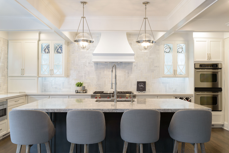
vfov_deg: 45.0
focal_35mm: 29
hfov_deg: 63.6
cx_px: 114
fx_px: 185
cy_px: 76
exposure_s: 1.3
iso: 100
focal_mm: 29
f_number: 14
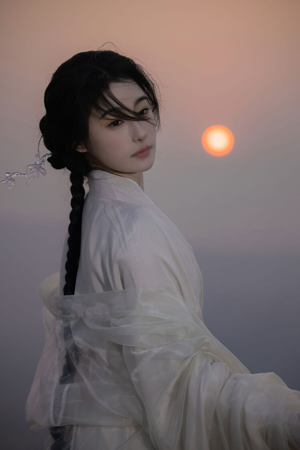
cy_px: 225
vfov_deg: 17.3
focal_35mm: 118
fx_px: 1475
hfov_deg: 11.6
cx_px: 150
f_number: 2.8
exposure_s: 1/1000
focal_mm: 119
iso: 320
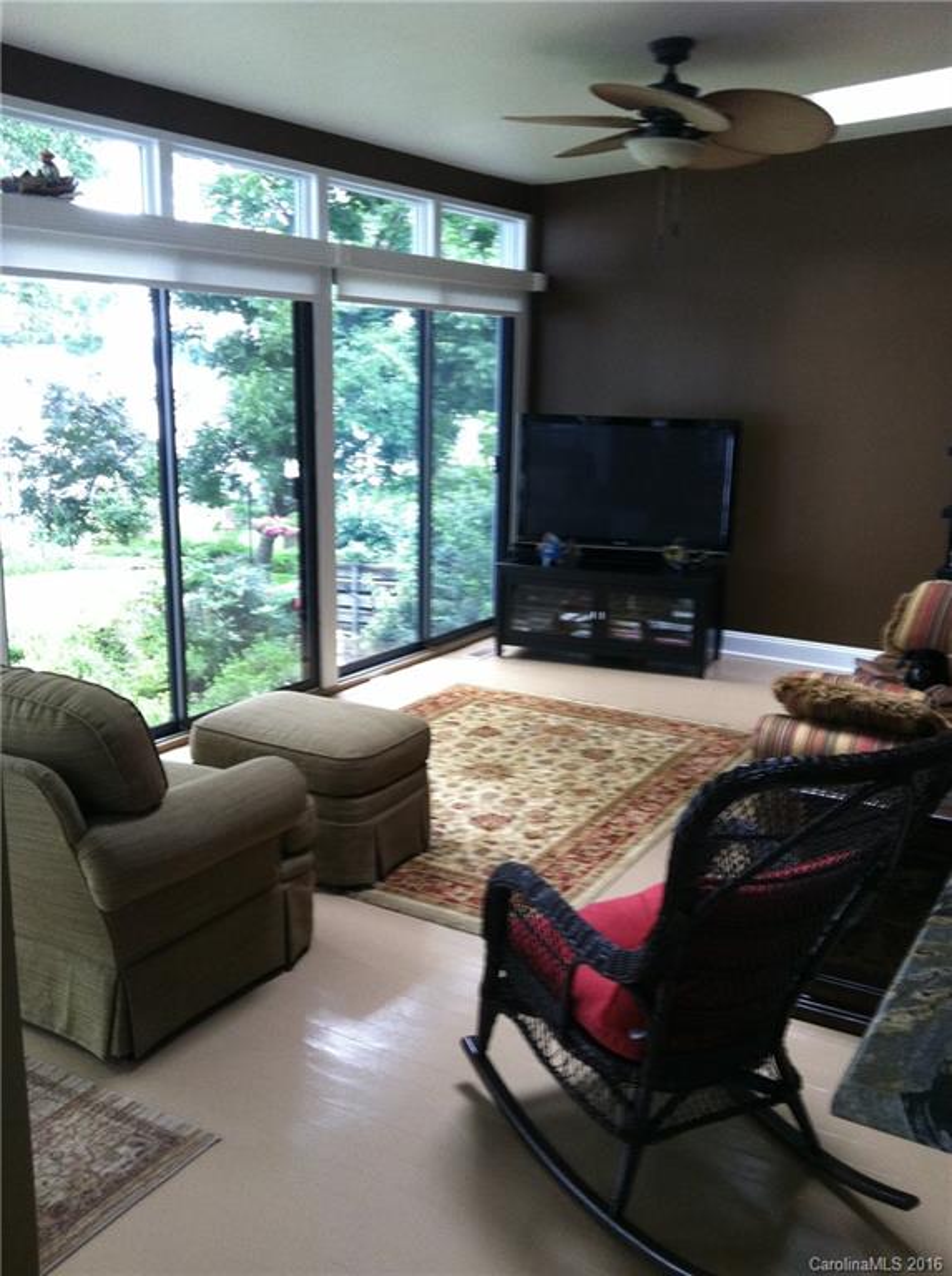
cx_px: 476
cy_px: 638
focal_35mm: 35
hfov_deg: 40.6
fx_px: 1288
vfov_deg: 52.7
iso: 160
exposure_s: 1/15
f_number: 2.8
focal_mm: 3.85
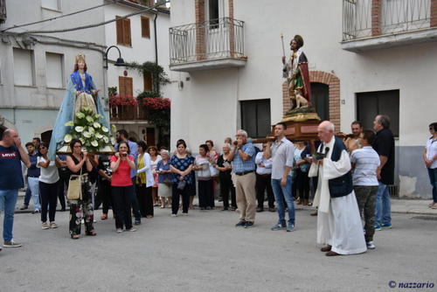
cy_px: 146
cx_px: 218
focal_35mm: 44
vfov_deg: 30.9
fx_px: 528
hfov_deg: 44.9
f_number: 4.5
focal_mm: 29
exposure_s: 1/250
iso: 400
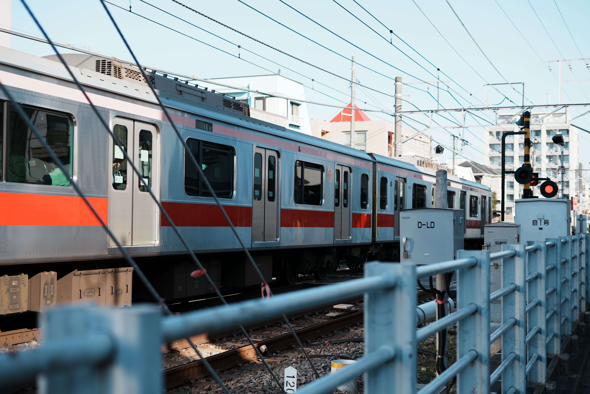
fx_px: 819
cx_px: 295
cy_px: 197
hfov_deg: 39.6
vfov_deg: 27.0
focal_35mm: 50
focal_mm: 50
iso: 100
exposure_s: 1/1250
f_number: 2.8
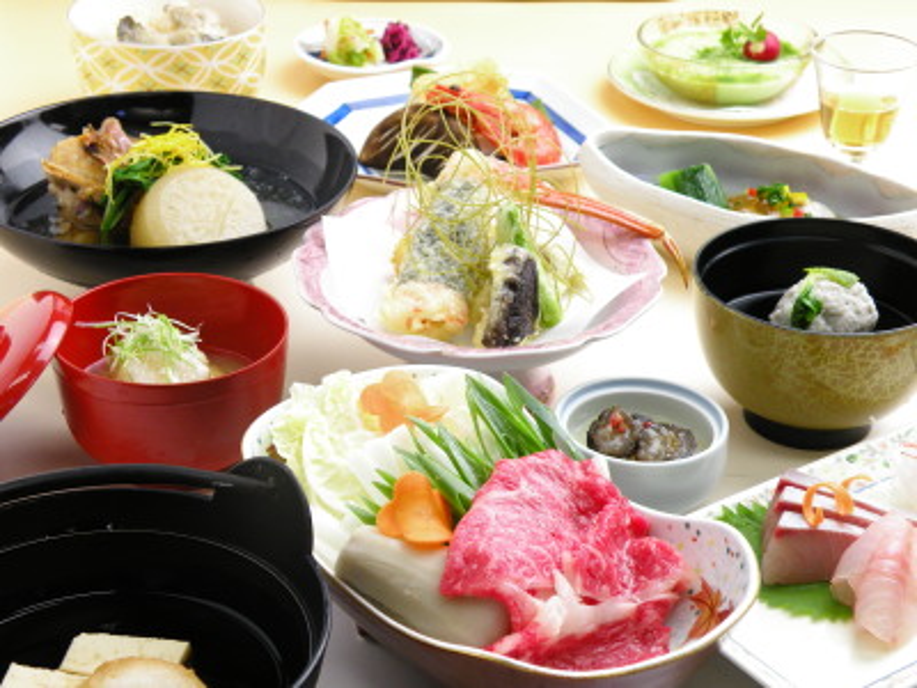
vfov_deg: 21.9
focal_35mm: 67
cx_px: 458
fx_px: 1775
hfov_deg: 29.0
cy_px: 344
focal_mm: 11.9
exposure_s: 1/33.5
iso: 98
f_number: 3.5
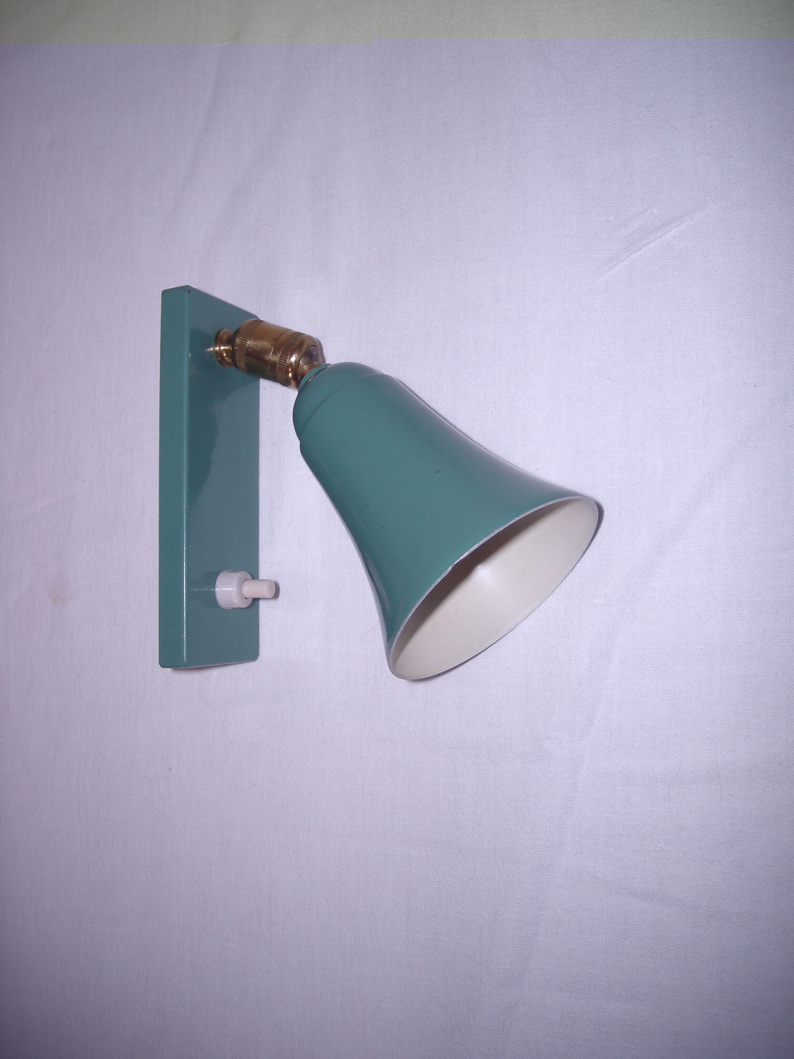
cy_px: 530
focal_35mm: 35
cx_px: 397
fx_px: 1070
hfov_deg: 40.7
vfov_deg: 52.6
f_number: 2.8
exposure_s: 1/40.8
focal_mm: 5.7
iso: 50
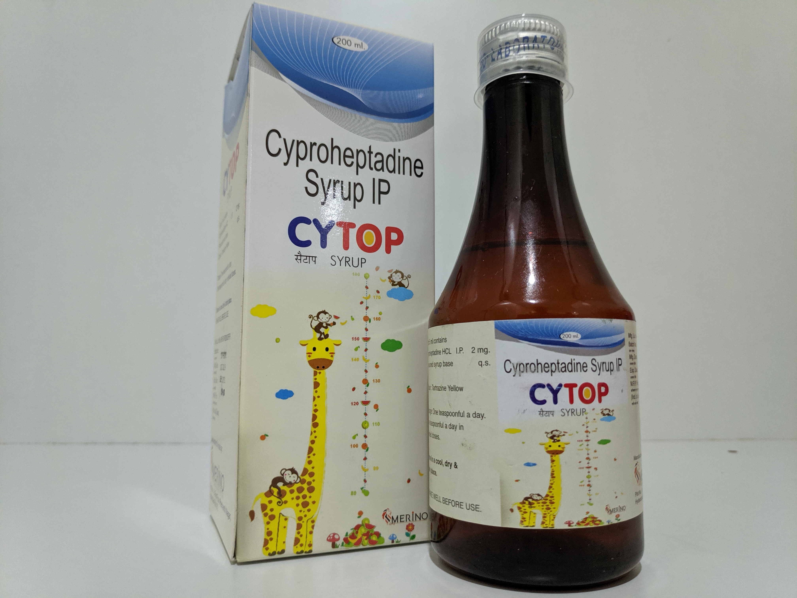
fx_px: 553
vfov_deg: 56.8
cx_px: 398
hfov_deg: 71.6
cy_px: 299
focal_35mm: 24
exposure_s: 1/50
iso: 732
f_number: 1.9
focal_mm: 3.94
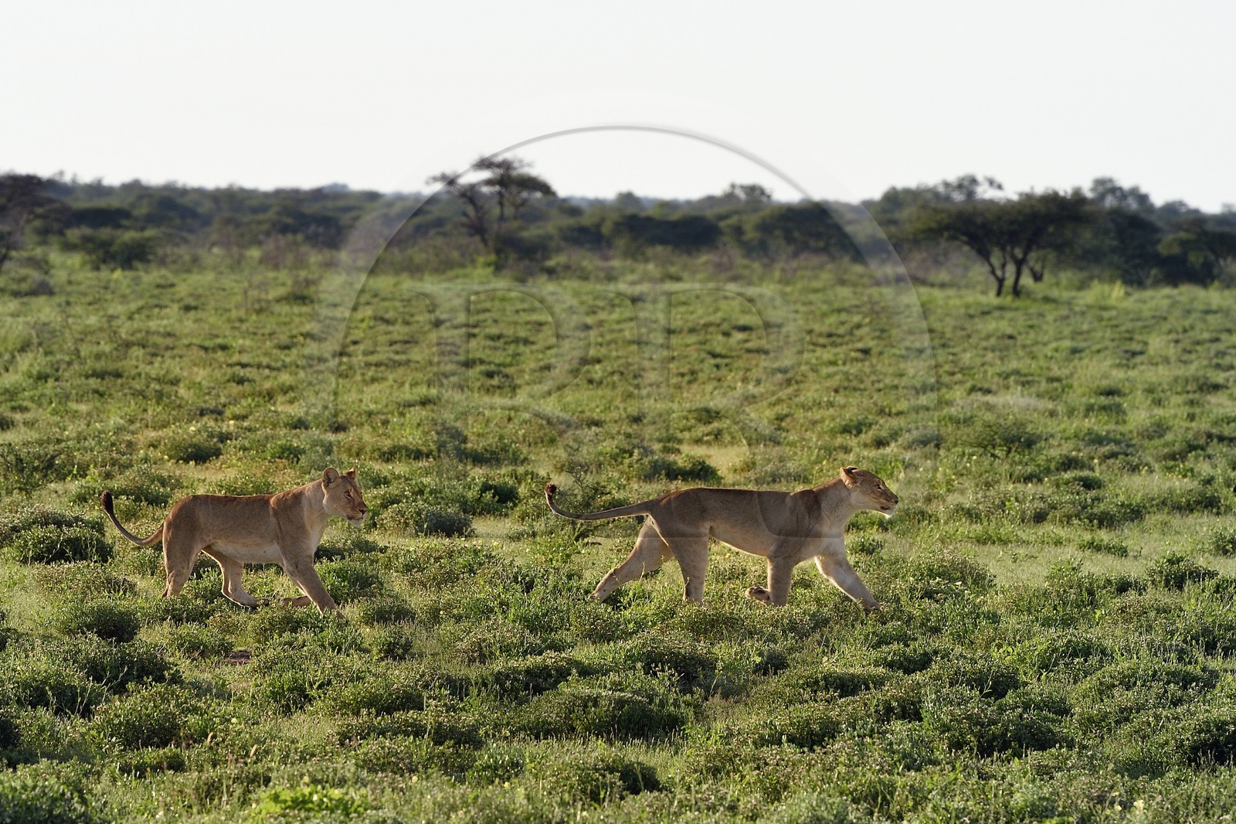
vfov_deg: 4.9
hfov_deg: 7.4
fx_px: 9611
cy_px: 412
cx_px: 618
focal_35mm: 280
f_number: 8
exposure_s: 1/800
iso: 400
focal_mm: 280
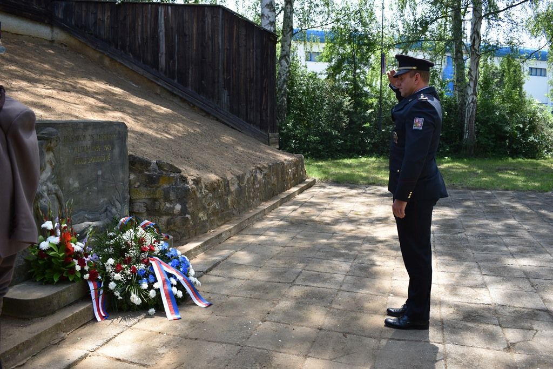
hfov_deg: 59.5
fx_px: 484
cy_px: 184
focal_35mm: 32
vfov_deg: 41.7
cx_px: 276
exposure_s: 1/100
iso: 100
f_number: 5
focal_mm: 21
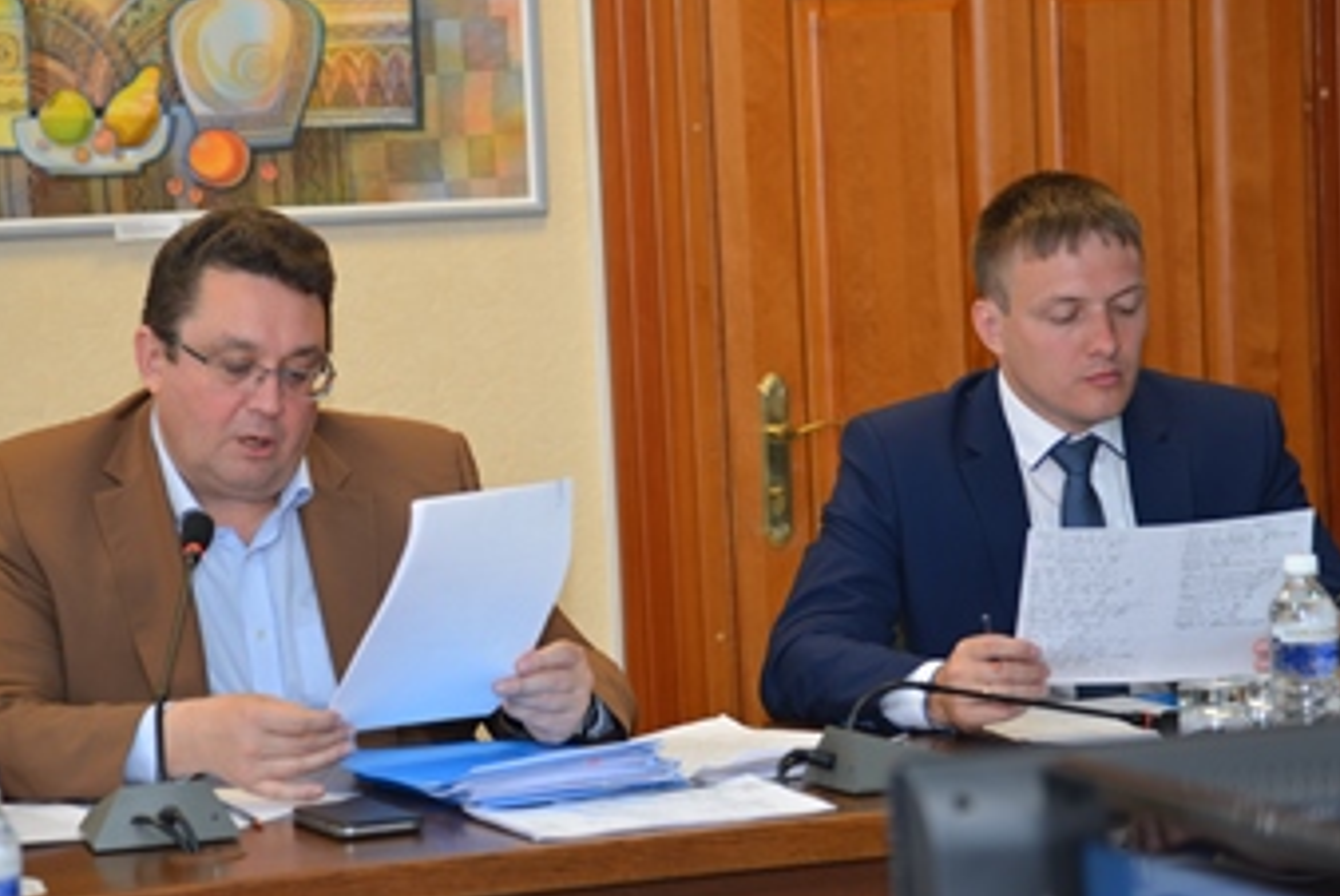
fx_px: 5551
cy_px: 424
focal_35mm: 149
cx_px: 650
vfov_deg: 9.2
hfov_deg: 13.8
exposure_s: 1/60
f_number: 4
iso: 500
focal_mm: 120
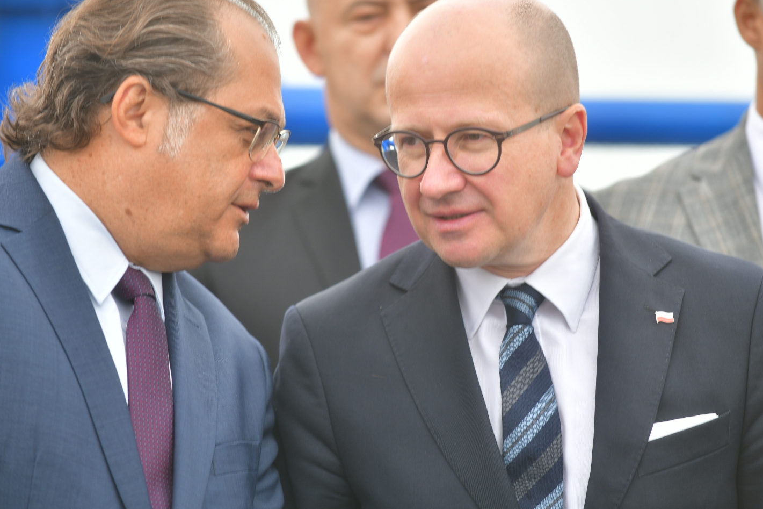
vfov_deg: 6.0
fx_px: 4831
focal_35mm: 228
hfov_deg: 9.0
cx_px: 379
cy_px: 227
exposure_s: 1/200
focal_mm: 200
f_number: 4.5
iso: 100
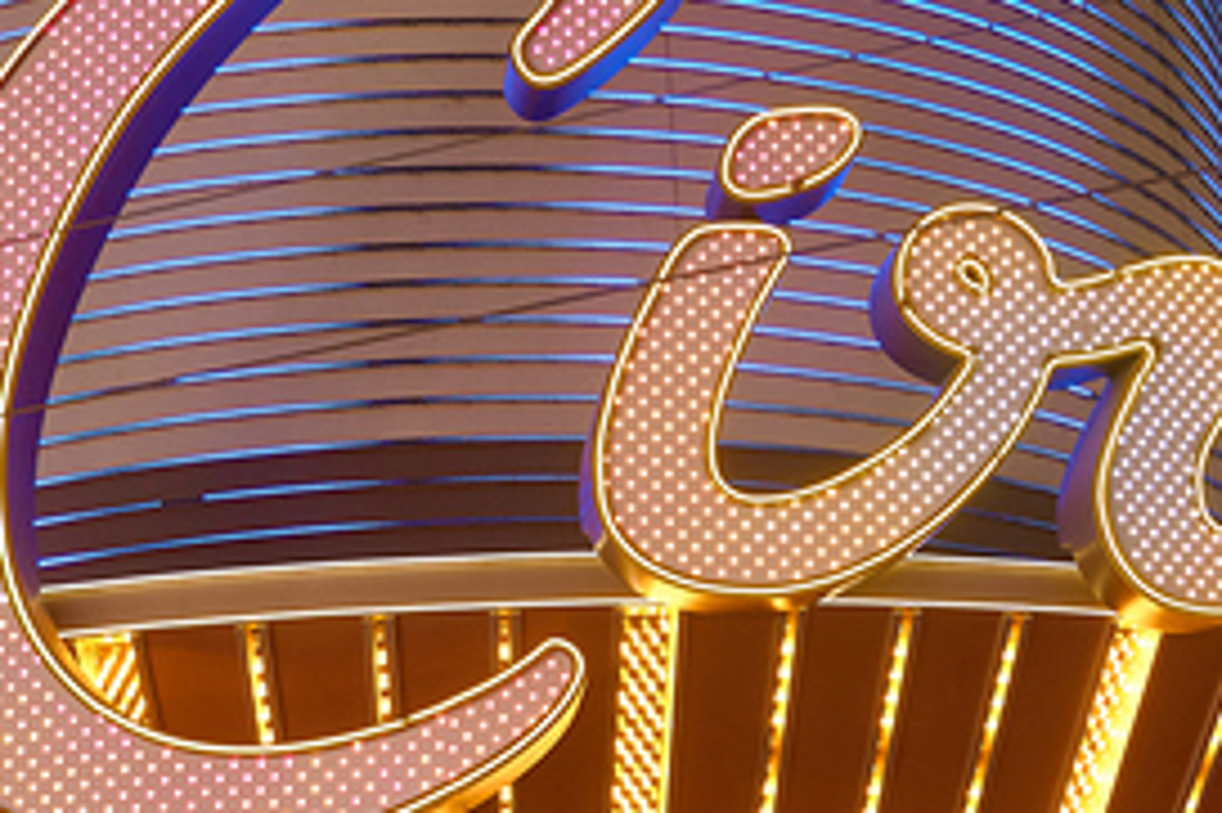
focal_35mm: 86
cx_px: 939
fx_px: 2917
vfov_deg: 15.9
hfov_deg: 23.4
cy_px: 422
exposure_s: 1/125
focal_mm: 39
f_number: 4
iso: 500
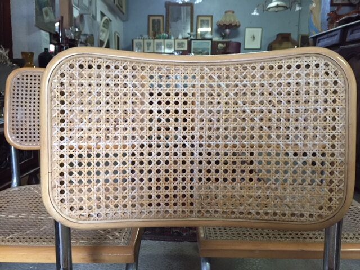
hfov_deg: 61.7
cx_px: 180
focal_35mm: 29
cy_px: 135
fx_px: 302
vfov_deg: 48.2
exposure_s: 1/33
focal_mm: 4.15
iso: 200
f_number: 2.2
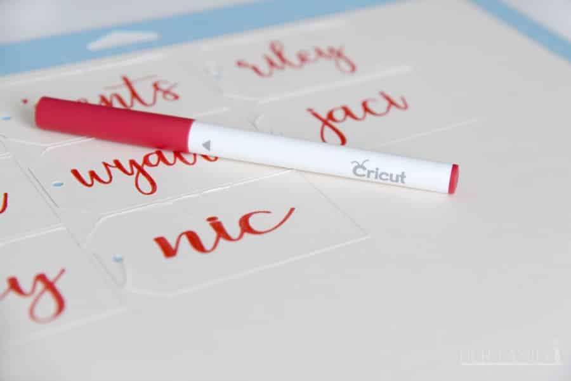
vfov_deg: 16.1
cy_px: 190
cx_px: 286
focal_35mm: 85
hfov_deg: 23.9
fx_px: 1349
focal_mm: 85
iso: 400
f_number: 5
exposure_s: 1/100
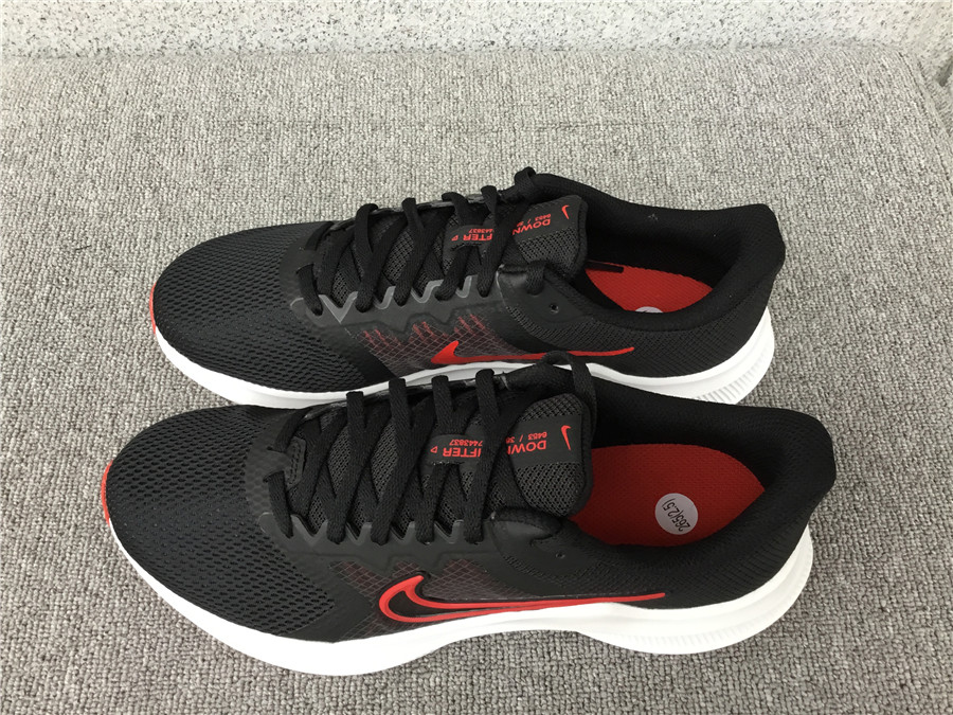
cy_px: 358
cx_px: 476
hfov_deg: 58.4
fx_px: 853
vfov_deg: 45.4
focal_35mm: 31
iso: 50
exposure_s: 1/33
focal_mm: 3.3
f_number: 2.4
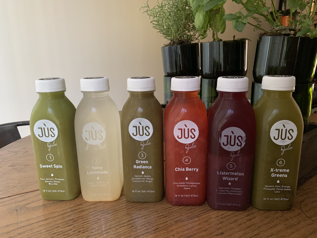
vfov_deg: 53.1
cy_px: 119
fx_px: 238
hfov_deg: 67.3
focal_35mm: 26
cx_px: 158
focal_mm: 4.25
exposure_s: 1/30
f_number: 1.8
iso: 500
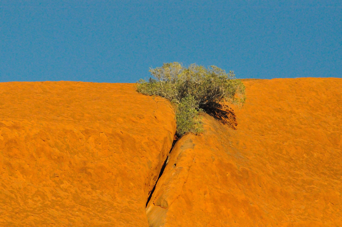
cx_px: 171
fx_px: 2846
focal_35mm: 300
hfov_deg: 6.9
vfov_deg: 4.6
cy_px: 114
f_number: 14
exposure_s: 1/3200
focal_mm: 200
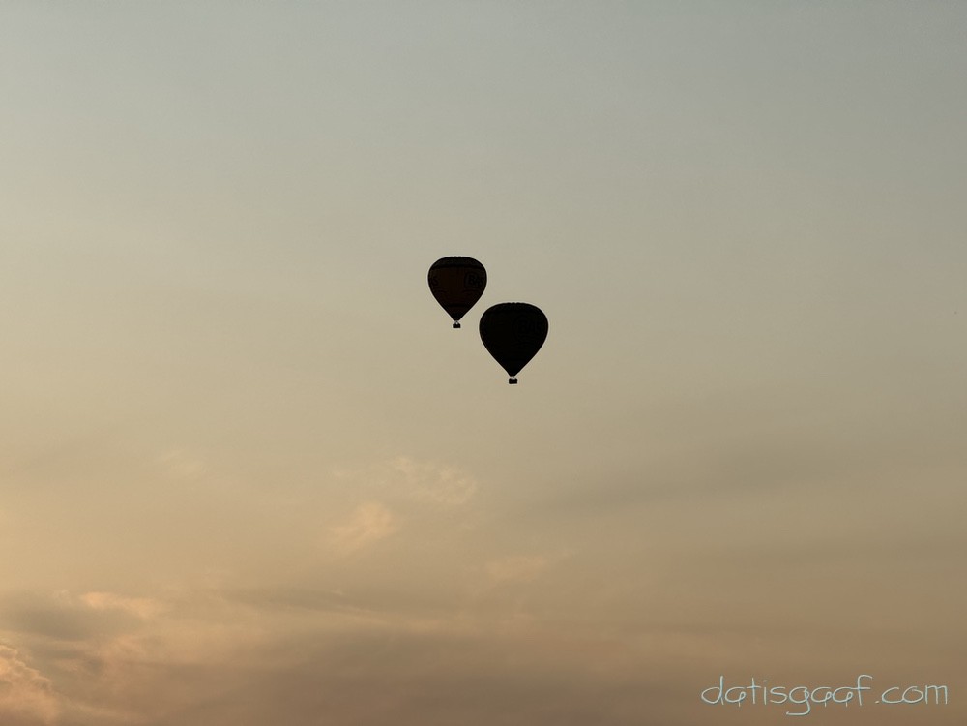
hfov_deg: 16.4
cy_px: 363
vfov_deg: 12.3
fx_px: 3352
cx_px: 484
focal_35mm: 120
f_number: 2.8
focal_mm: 15.66
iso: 50
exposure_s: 1/3891
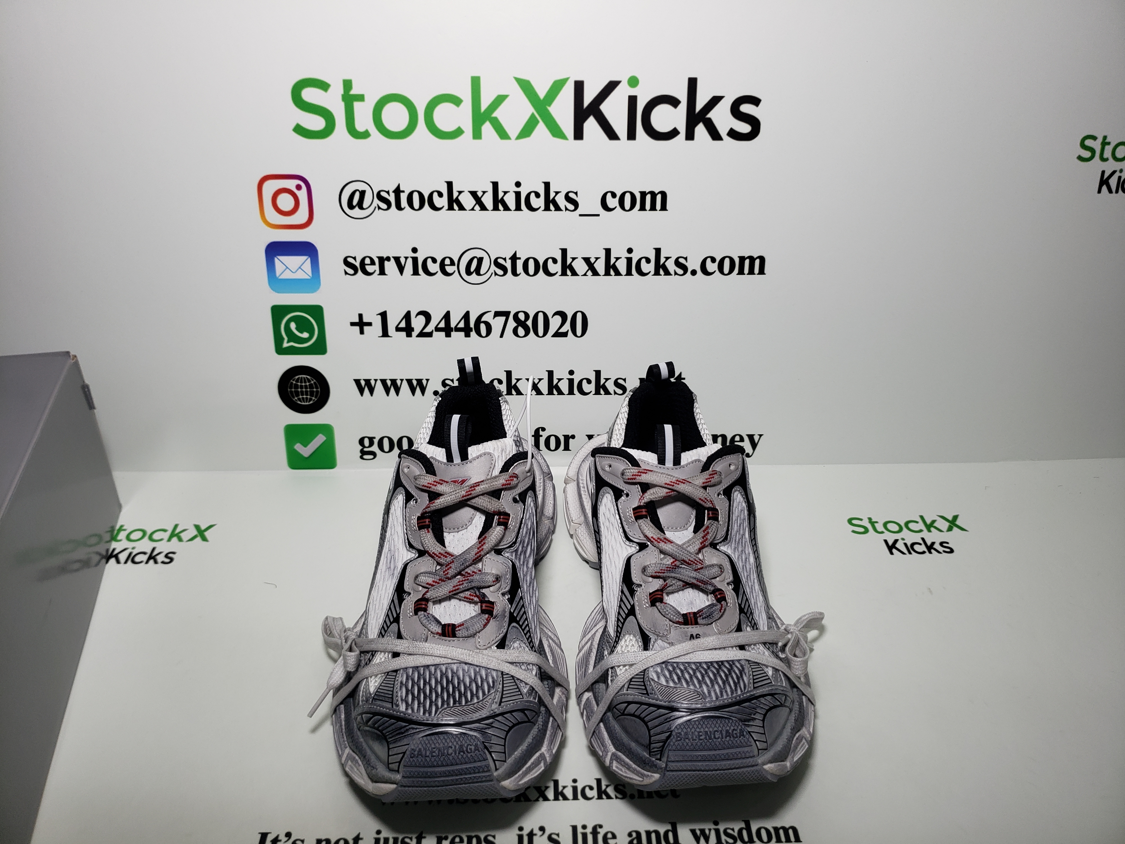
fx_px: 845
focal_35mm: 26
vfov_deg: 53.1
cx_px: 562
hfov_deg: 67.3
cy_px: 422
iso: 50
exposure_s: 1/523
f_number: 1.5
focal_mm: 4.3
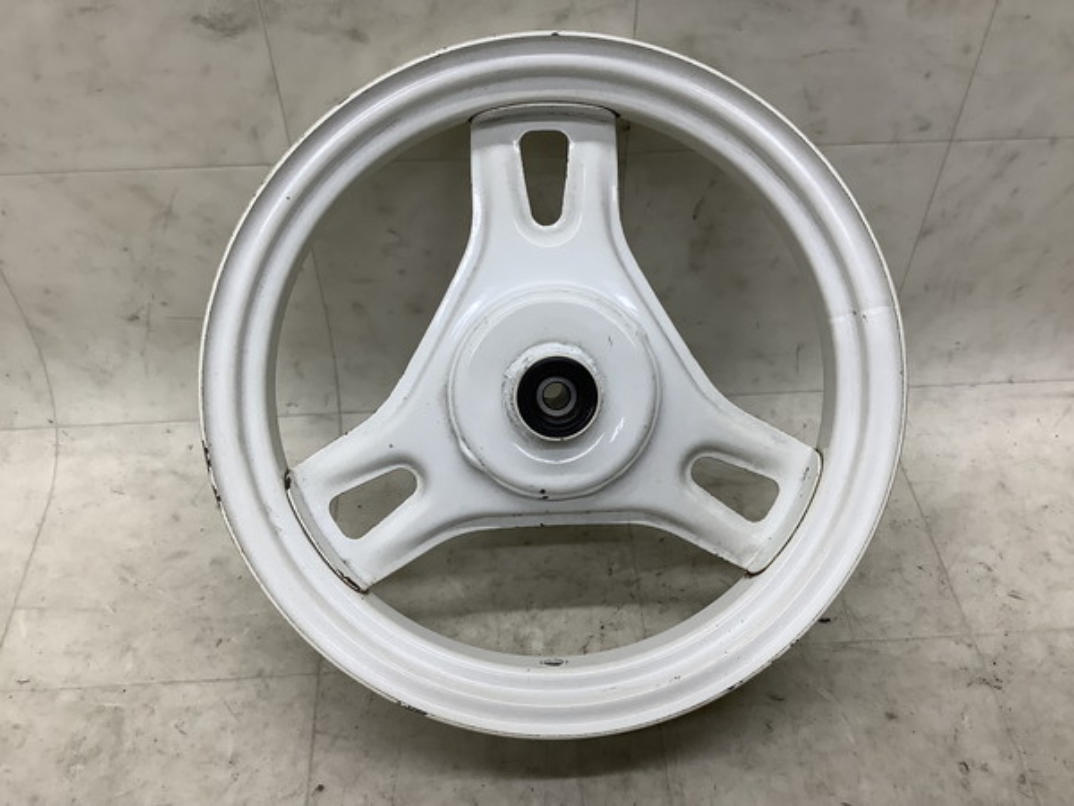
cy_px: 403
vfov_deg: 45.4
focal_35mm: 31
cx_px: 537
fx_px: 962
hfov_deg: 58.4
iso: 64
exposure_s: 1/120
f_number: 2.4
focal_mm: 3.3
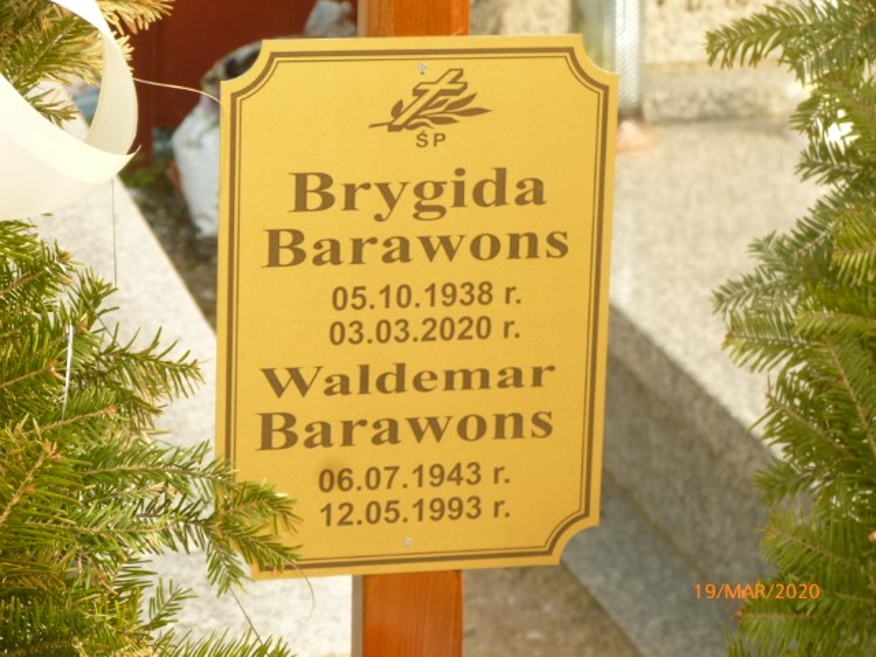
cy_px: 328
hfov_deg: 13.1
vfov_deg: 9.8
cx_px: 438
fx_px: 3821
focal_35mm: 151
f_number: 5.2
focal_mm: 26.9
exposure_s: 1/200
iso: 200
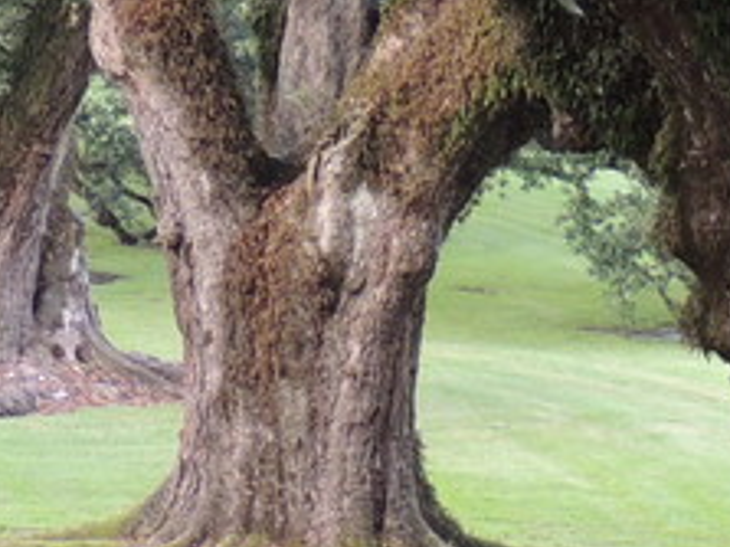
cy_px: -540
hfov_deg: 6.9
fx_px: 5691
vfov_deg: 5.4
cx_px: -1008
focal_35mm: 270
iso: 125
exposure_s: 1/50
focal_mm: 8.3
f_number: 3.5
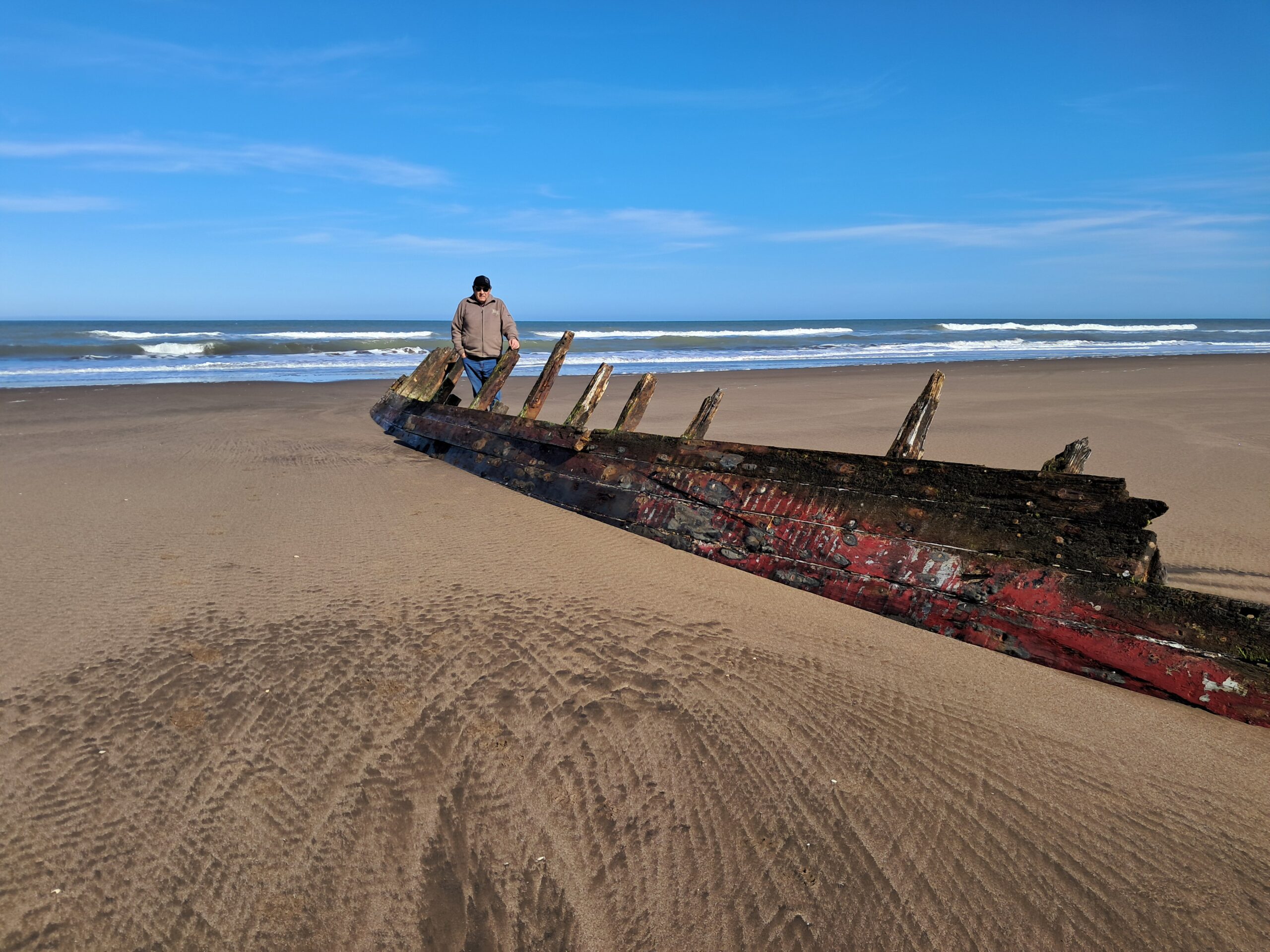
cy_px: 476
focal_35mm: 27
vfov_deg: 51.4
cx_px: 635
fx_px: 991
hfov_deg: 65.3
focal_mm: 4
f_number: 1.8
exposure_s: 1/746
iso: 50
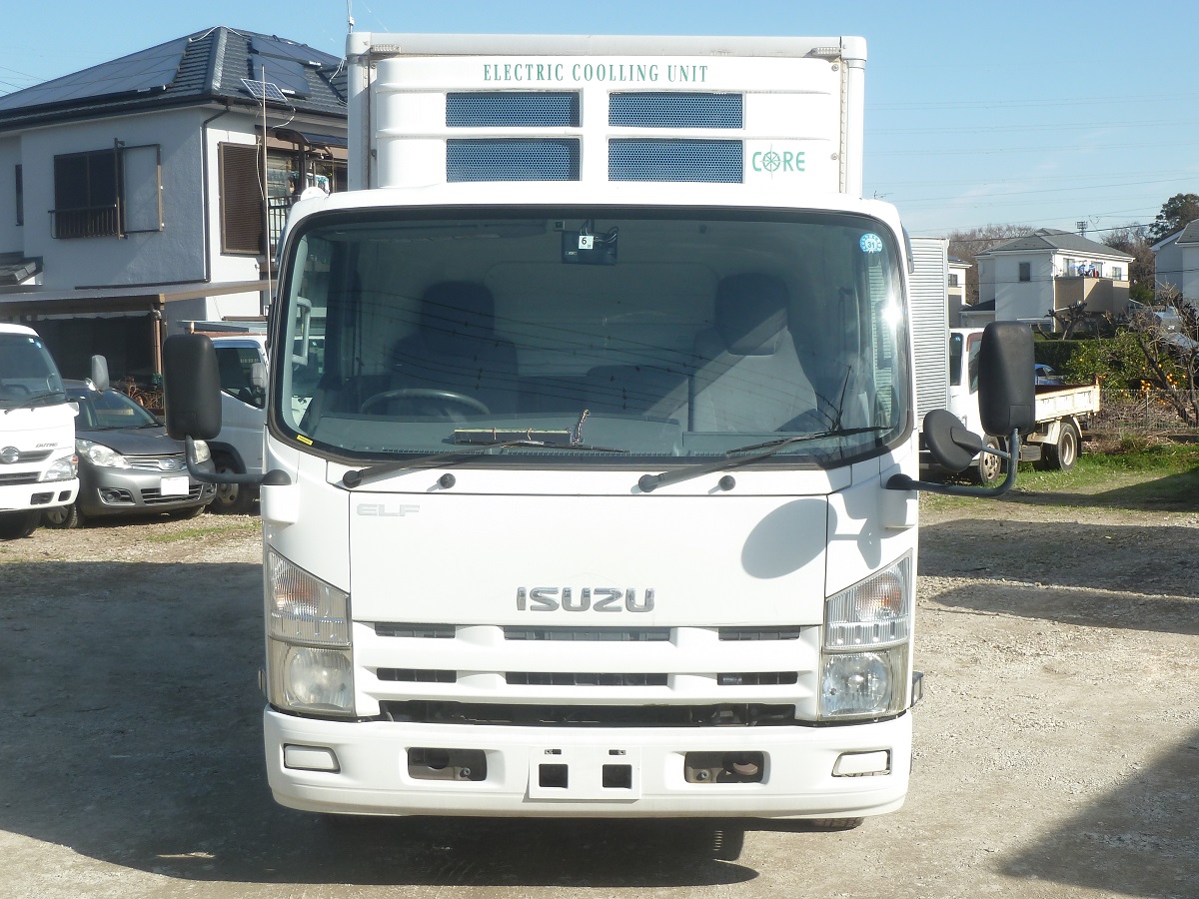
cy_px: 450
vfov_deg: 30.3
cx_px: 600
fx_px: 1663
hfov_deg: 39.7
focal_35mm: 48
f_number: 4
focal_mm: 7.9
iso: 80
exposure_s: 1/400
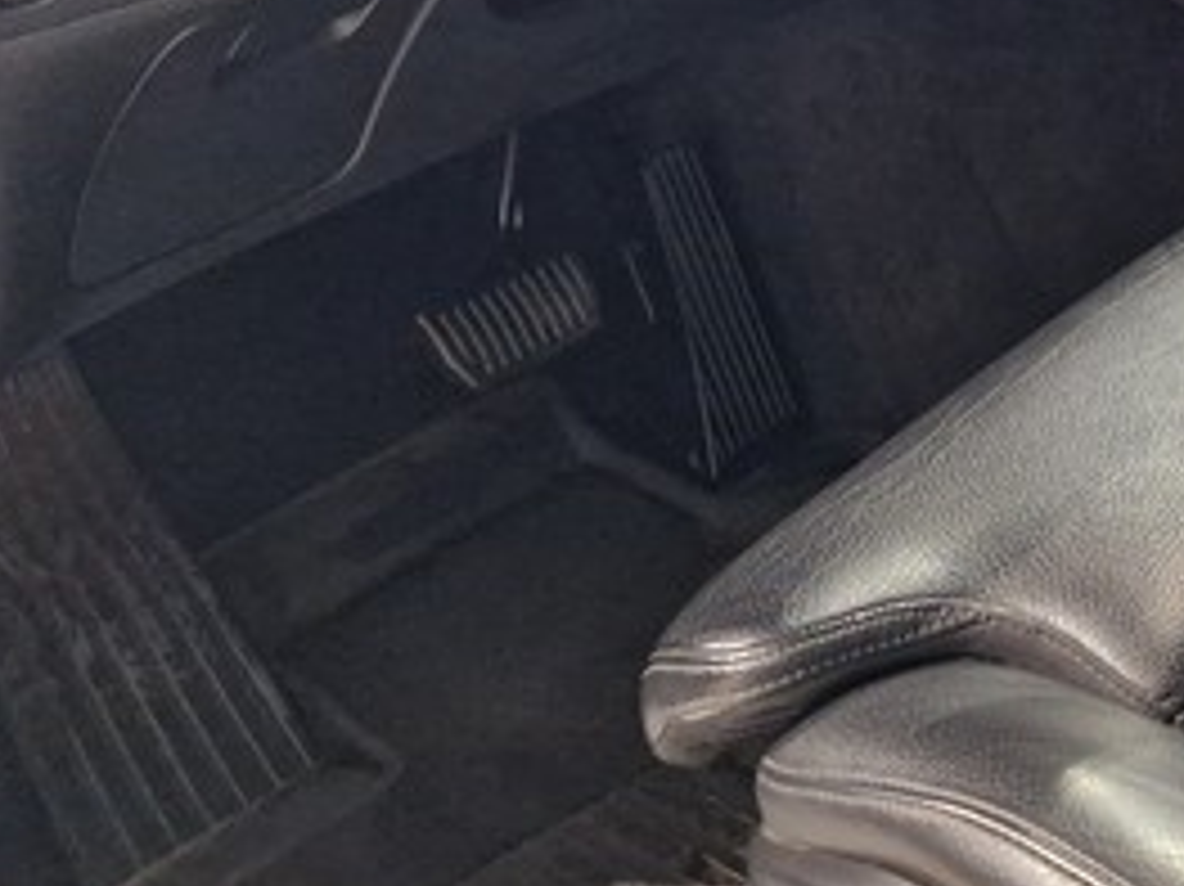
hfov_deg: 29.9
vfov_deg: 24.4
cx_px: 1387
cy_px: -72
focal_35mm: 56
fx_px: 1915
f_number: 1.8
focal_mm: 5.4
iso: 640
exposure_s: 1/100
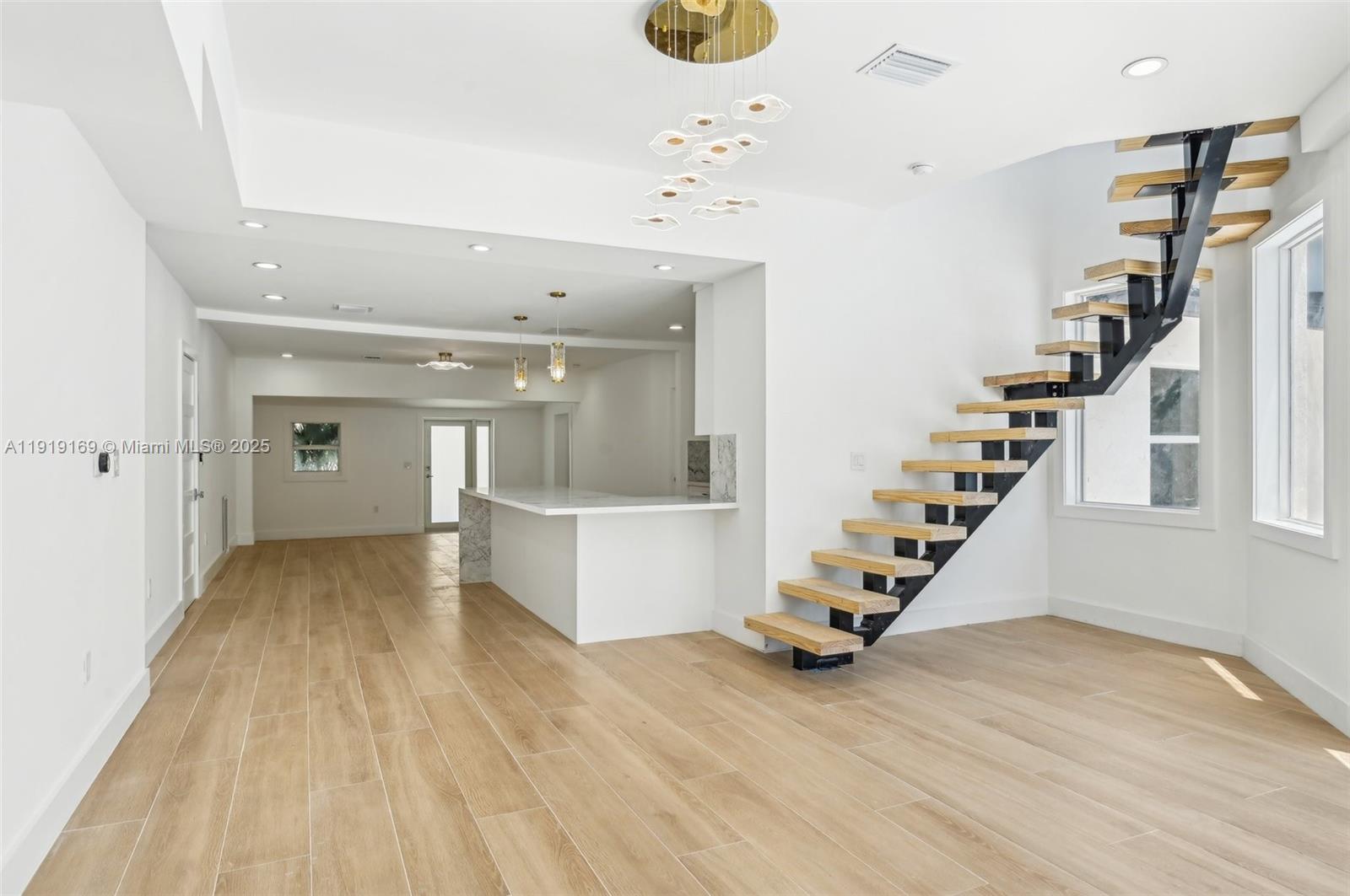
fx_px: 787
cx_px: 675
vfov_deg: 59.4
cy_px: 448
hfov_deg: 81.3
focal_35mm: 21
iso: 100
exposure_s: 1/80
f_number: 8
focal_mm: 21
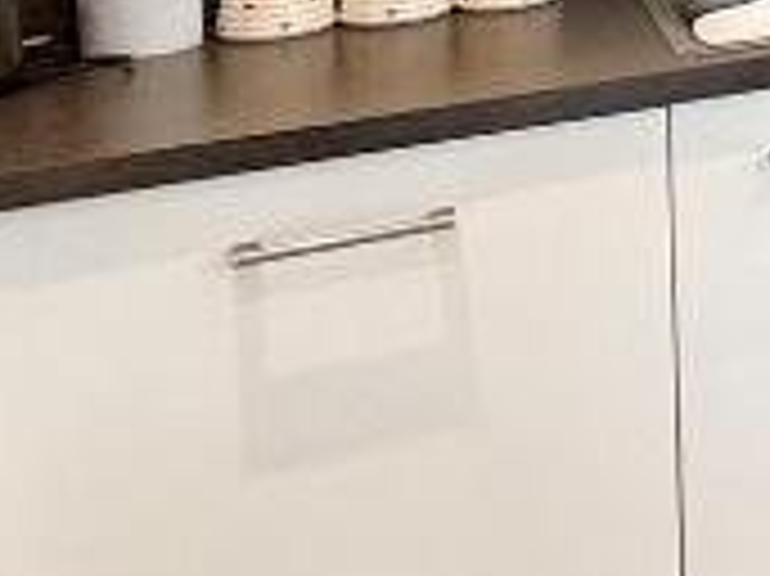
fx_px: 1867
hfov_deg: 15.7
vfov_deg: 15.7
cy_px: -364
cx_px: 1716
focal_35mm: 84
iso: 125
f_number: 2.2
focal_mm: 2.22
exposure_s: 1/100
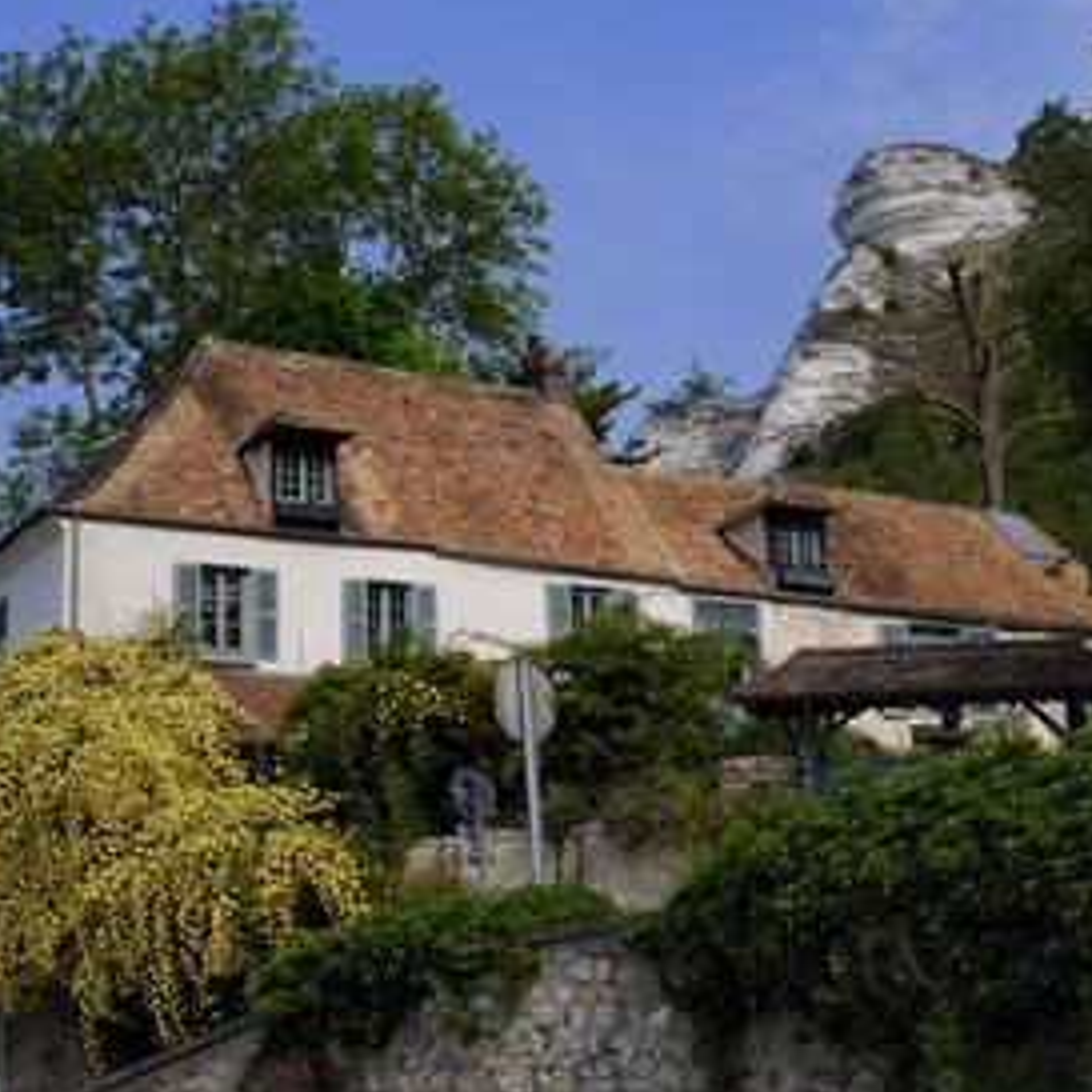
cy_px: 548
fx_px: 1963
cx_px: 542
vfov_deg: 31.1
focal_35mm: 55
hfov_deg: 31.1
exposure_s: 1/160
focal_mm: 42
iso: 400
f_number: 18
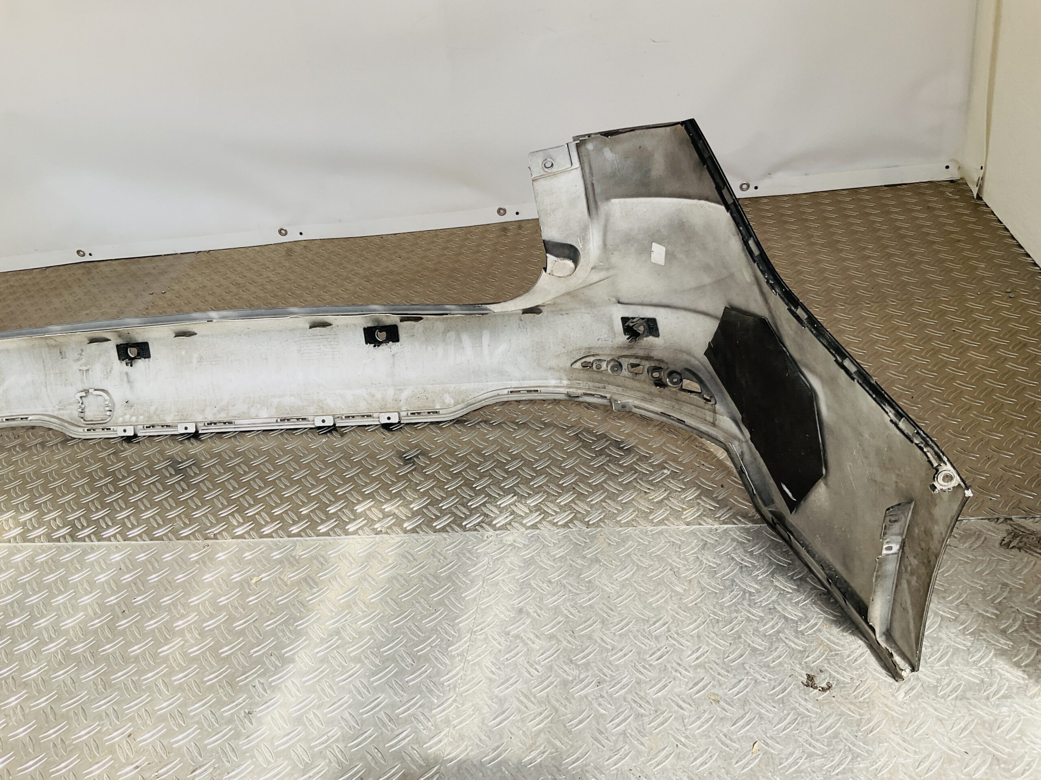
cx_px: 520
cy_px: 390
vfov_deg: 48.2
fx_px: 872
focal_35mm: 29
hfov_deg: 61.7
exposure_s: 1/562
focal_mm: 3
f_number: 1.8
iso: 16
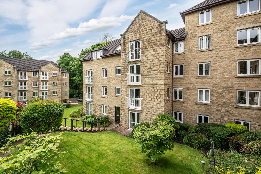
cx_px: 130
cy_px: 87
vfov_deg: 77.4
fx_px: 109
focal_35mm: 15
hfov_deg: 100.4
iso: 320
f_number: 9
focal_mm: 15
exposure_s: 1/500
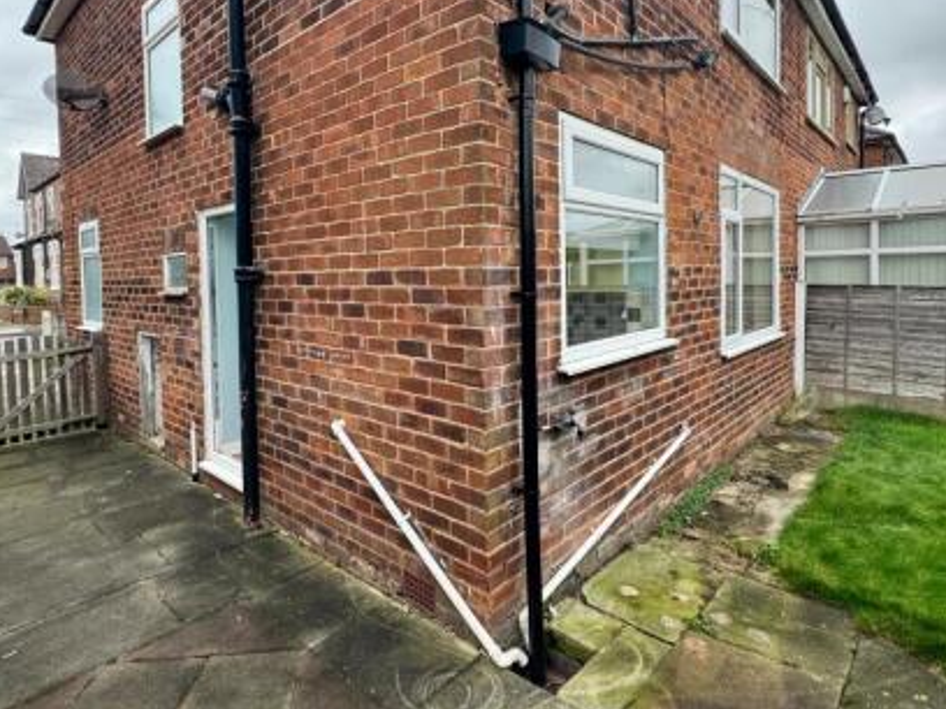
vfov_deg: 65.5
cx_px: 481
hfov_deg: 81.7
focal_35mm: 20
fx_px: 547
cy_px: 291
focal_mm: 2.22
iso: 64
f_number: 2.2
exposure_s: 1/100
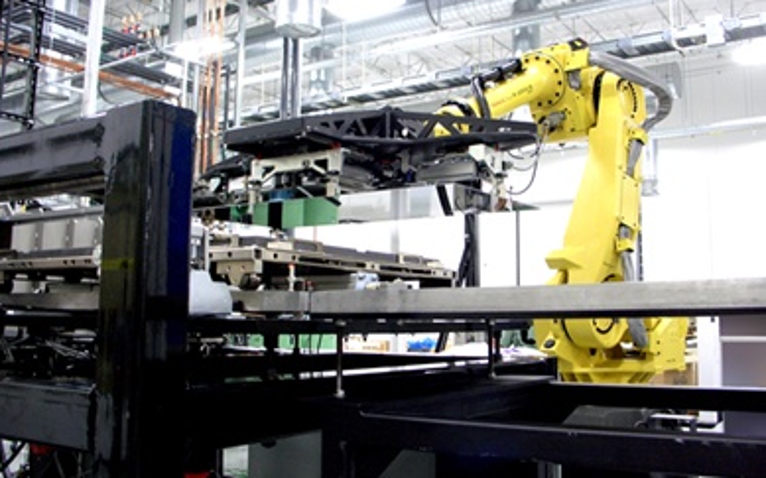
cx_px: 388
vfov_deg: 35.2
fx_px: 751
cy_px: 191
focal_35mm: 36
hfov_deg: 54.0
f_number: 2.8
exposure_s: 1/15
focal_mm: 7.1
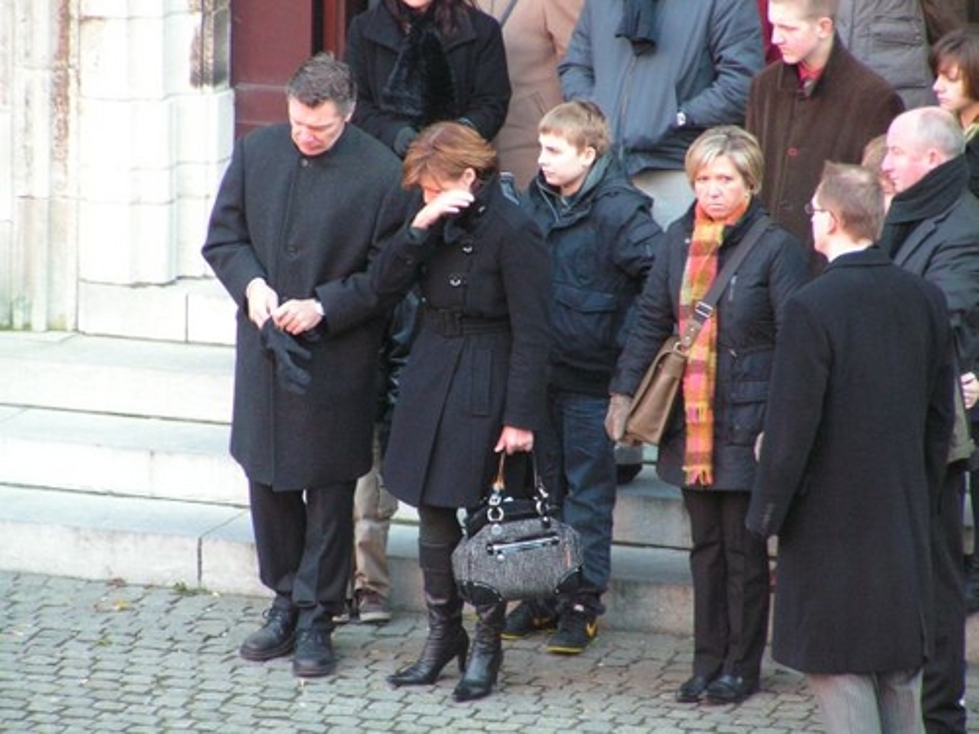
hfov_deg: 5.2
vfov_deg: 3.9
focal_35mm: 380
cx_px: 490
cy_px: 367
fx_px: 10747
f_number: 3.7
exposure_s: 1/50
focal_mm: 63
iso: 200
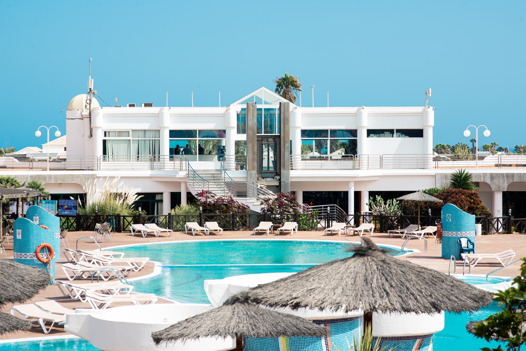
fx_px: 1242
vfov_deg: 16.1
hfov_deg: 23.9
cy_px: 176
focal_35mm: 85
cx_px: 263
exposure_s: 1/160
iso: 100
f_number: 9
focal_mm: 85
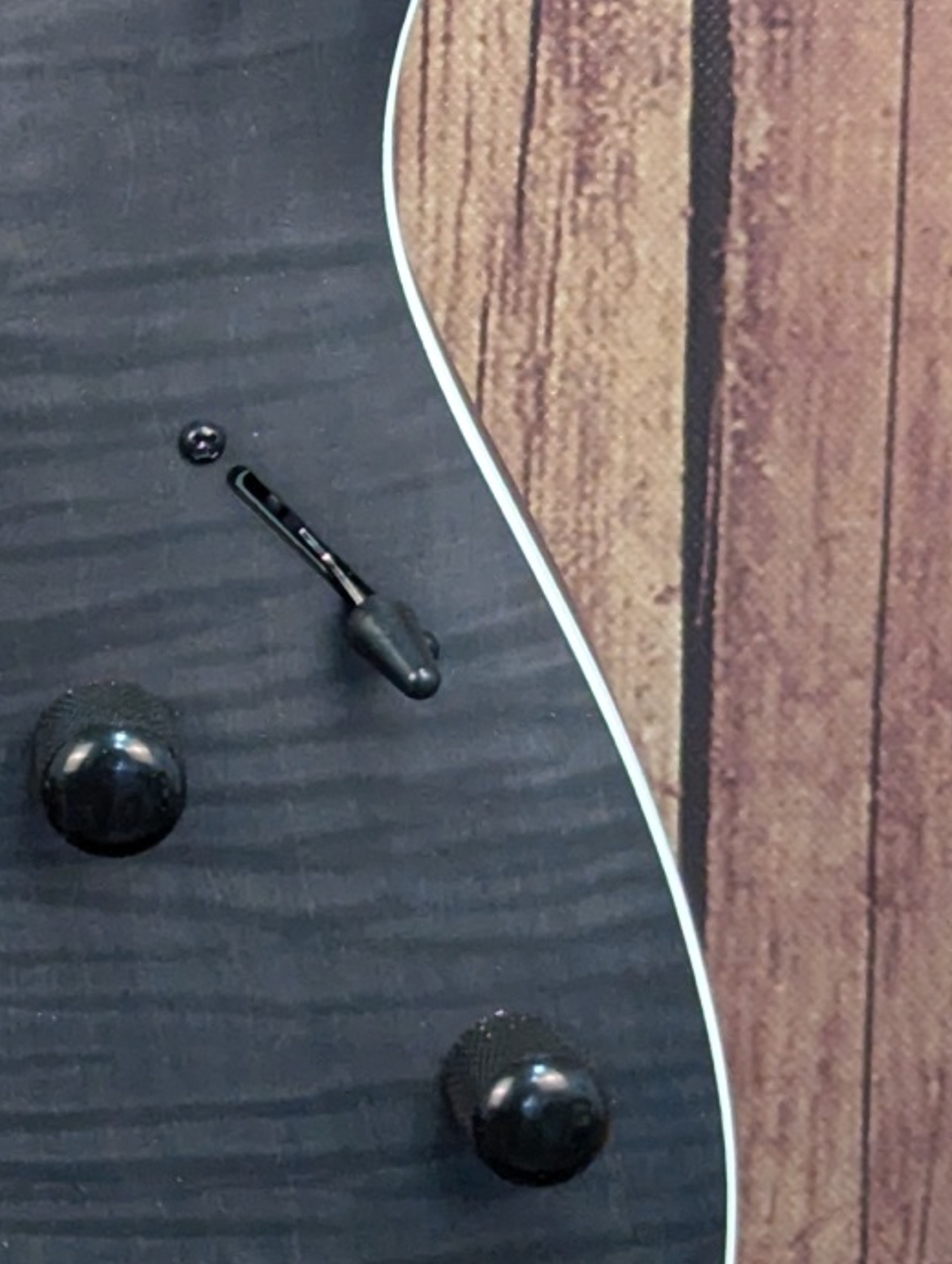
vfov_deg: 11.7
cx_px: -430
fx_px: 6105
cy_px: 143
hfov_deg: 8.7
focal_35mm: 167
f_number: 1.85
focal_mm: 6.81
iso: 538
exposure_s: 1/120
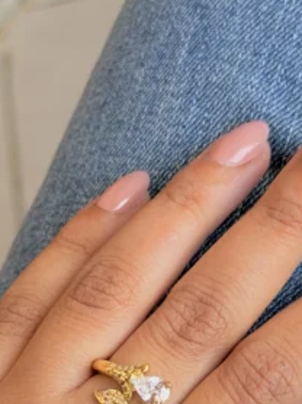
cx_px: 151
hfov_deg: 14.9
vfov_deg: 19.6
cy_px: 338
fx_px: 1153
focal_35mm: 99
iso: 50
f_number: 1.78
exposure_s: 1/121
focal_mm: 6.76
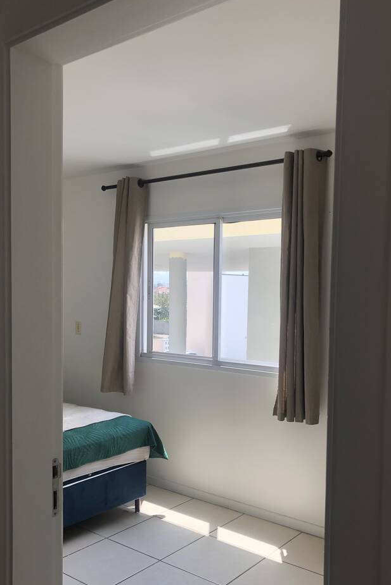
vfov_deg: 55.7
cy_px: 325
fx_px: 554
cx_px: 191
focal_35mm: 34
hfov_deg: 38.9
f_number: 1.8
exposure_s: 1/322
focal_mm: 4
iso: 20
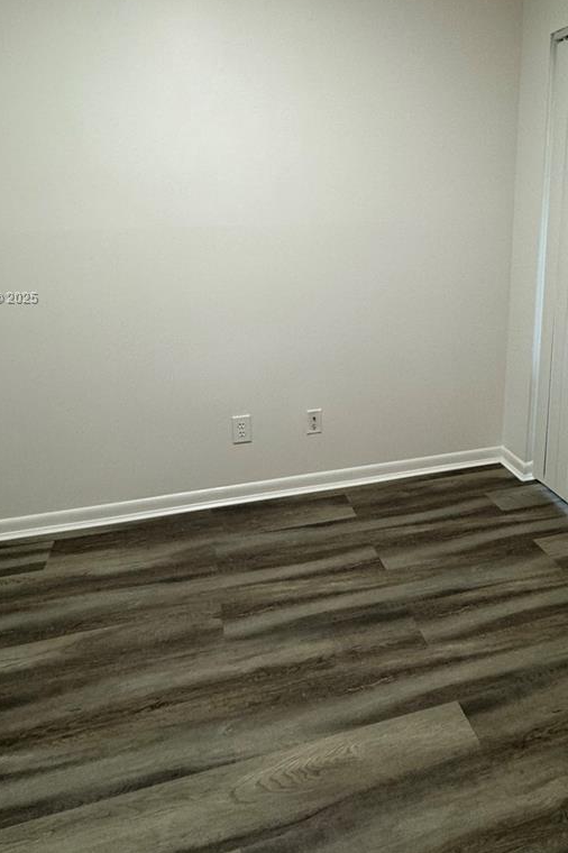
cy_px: 299
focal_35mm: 23
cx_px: 337
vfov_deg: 74.2
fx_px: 545
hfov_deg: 54.7
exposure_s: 1/60
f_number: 2.2
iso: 160
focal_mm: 2.22
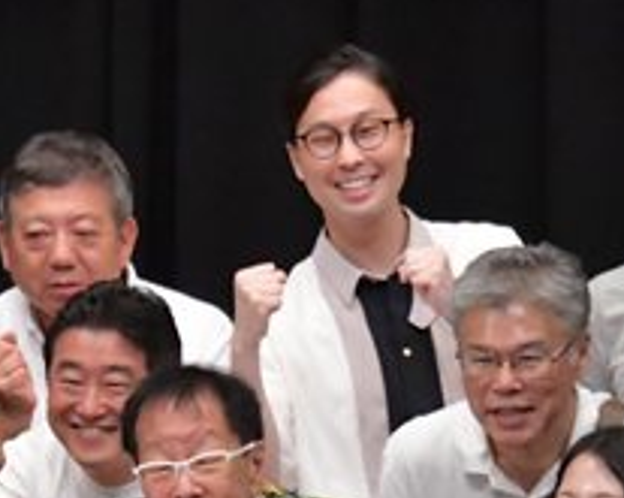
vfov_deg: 2.0
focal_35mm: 763
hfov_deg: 2.5
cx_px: -185
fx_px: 14071
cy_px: 516
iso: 6400
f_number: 5.6
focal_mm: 145
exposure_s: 1/400
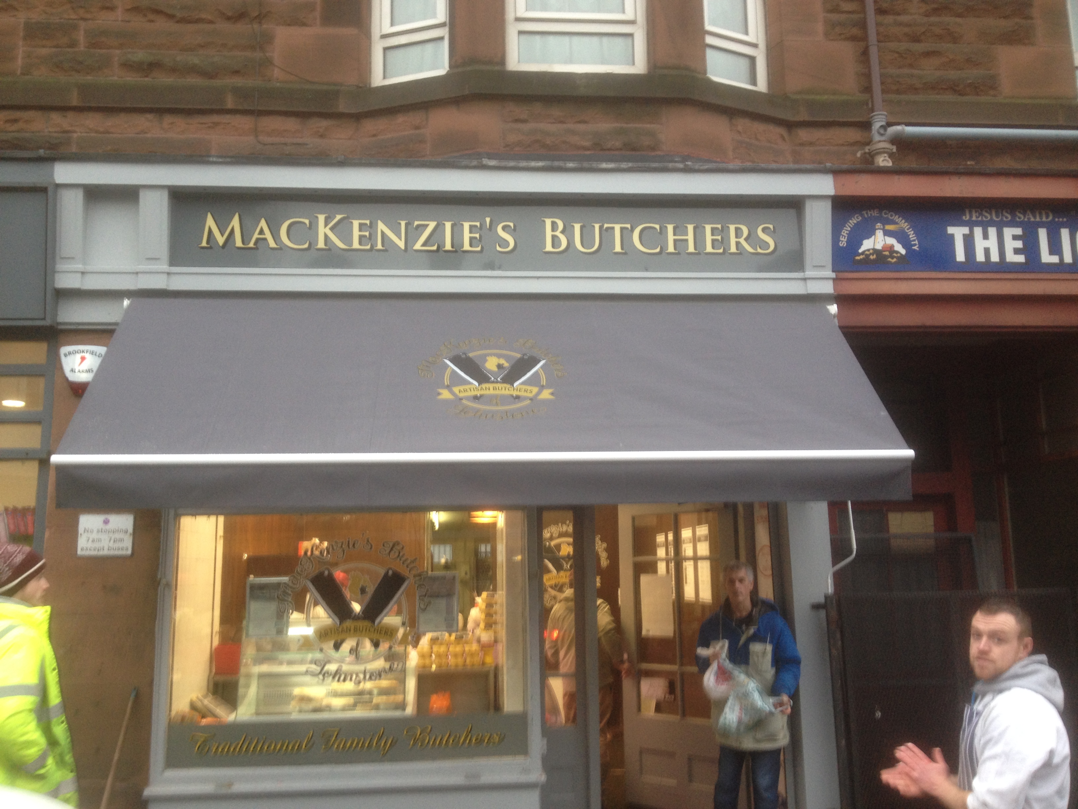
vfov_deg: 40.7
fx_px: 1090
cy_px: 404
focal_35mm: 35
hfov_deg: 52.6
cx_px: 539
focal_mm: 4.28
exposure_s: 1/20
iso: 80
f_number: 2.4
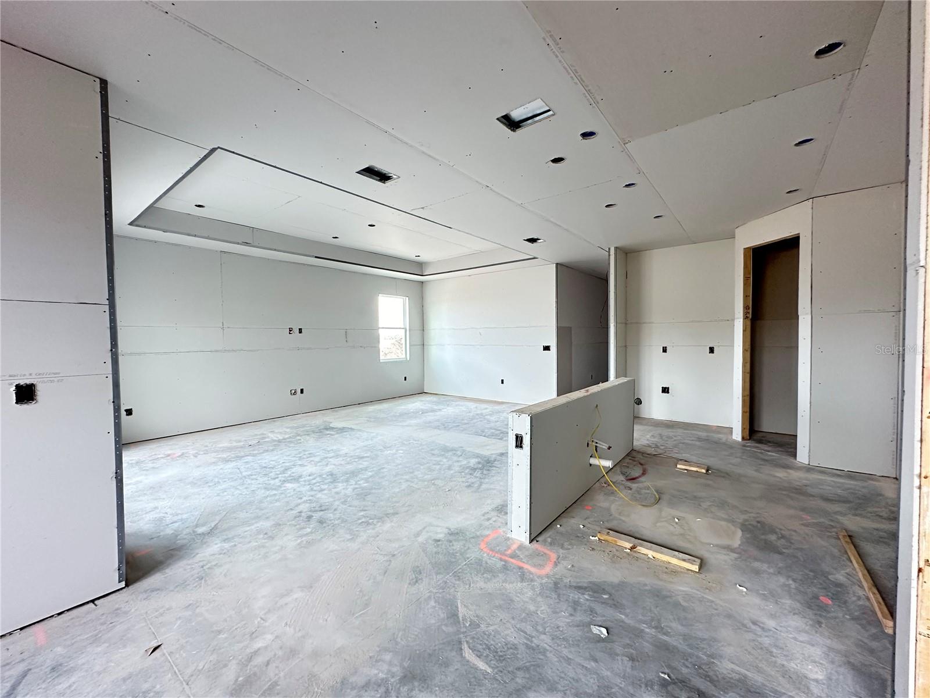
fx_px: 376
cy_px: 349
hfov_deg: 102.1
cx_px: 465
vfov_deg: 85.7
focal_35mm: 14
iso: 320
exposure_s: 1/98
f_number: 2.2
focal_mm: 2.22
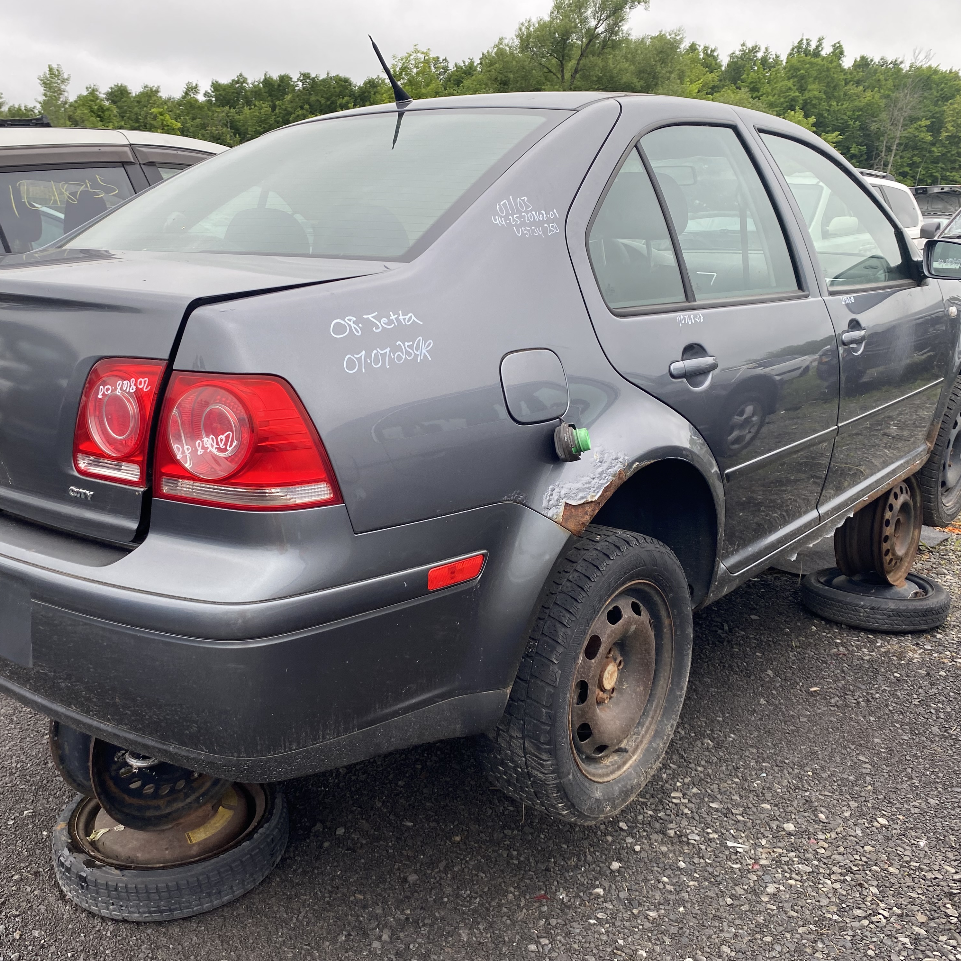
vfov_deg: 52.5
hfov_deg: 52.5
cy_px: 481
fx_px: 974
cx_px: 435
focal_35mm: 31
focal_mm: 4.25
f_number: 1.8
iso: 32
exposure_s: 1/326
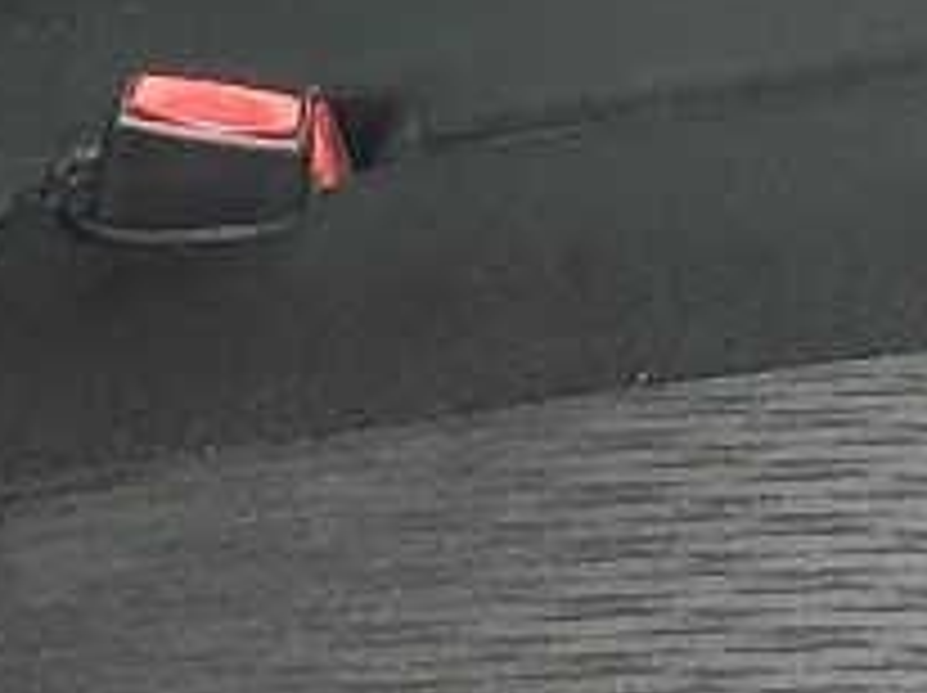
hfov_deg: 9.8
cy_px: -1066
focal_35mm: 202
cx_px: 760
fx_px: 5403
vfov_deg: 6.9
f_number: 1.5
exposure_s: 1/156
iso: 50
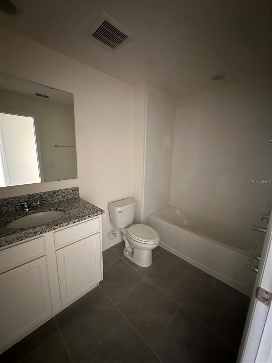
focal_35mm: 14
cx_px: 136
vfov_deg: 102.1
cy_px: 182
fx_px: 147
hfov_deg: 85.7
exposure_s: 1/41
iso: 1250
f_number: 2.2
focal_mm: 2.22
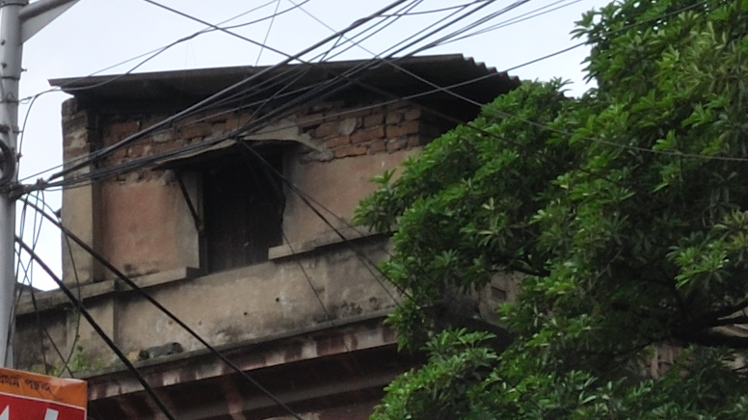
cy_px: 955
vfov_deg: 5.4
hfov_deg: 9.3
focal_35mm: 217
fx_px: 4301
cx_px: -791
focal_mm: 25
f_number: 11
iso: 200
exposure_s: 1/125
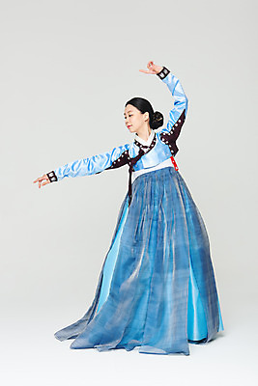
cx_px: 129
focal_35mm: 65
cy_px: 193
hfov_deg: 20.9
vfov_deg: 30.9
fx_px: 698
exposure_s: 1/125
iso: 100
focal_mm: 65
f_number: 11
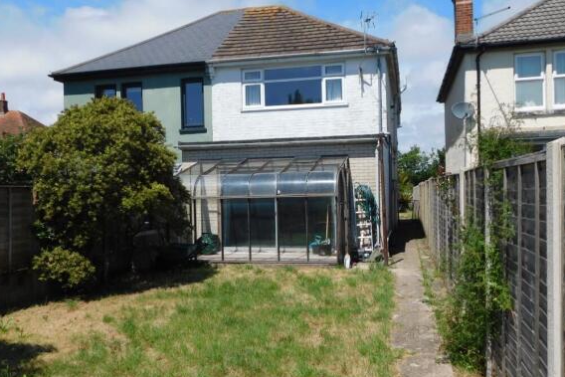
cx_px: 280
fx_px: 502
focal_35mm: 32
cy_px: 200
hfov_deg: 58.7
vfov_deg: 41.1
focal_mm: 5.3
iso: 125
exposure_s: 1/500
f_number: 6.4
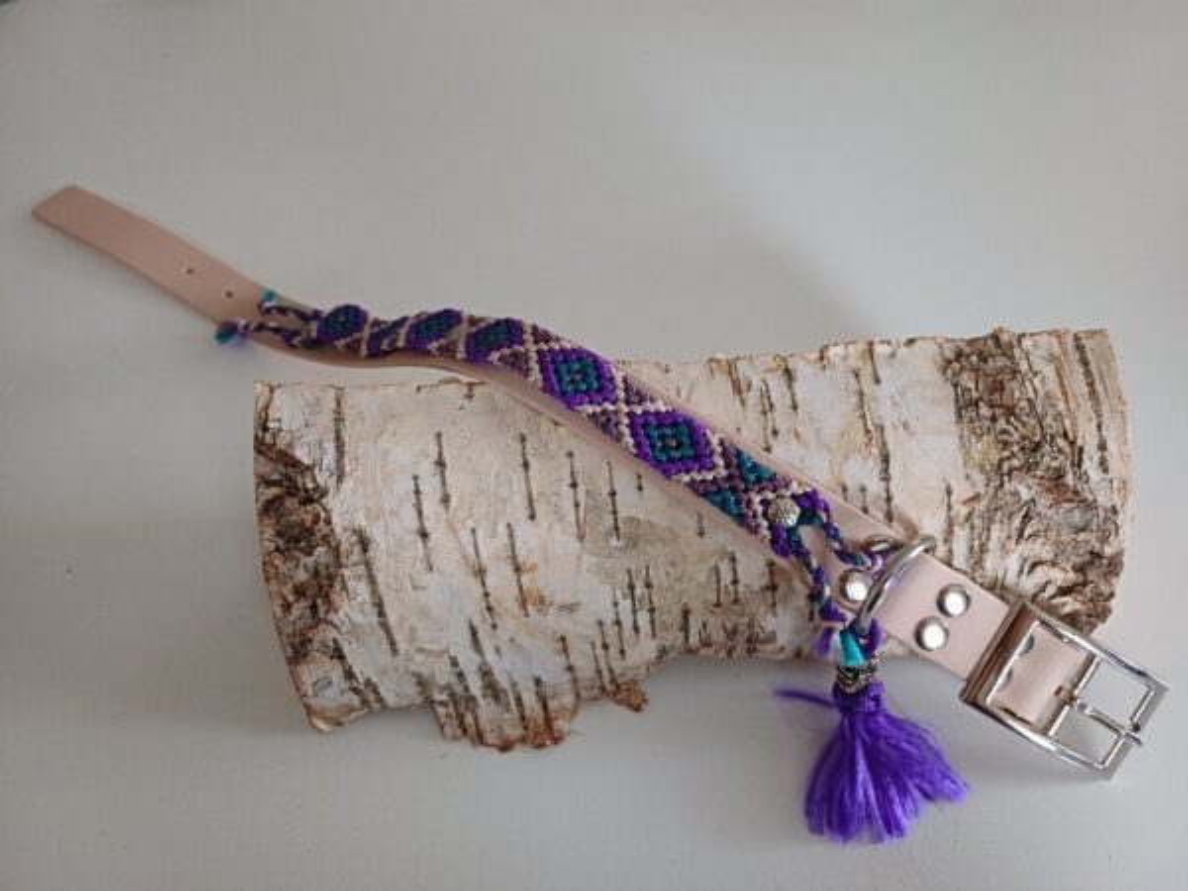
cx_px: 594
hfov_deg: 69.4
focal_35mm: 25
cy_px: 446
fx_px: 858
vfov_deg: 54.9
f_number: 1.8
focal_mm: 4.65
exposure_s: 1/25
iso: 640
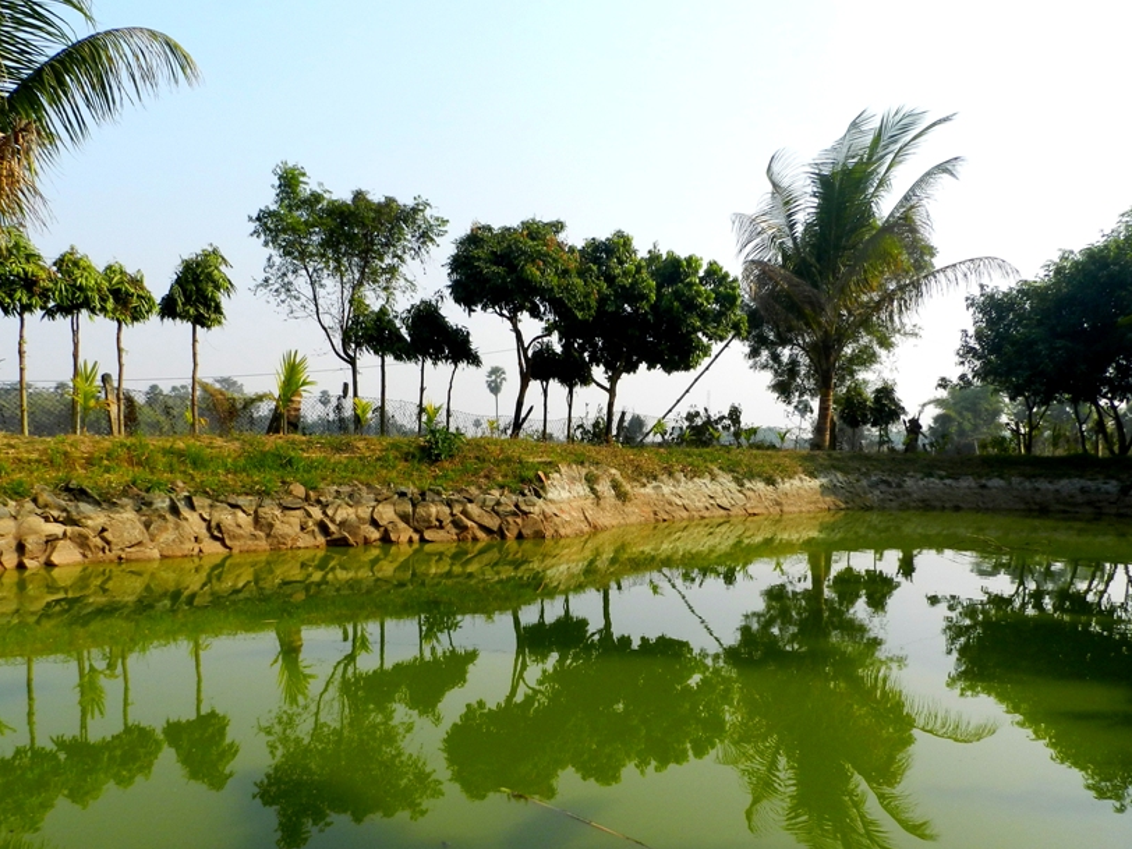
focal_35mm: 29
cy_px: 513
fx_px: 948
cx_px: 544
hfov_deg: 61.6
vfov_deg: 47.9
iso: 160
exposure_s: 1/800
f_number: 4
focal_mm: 4
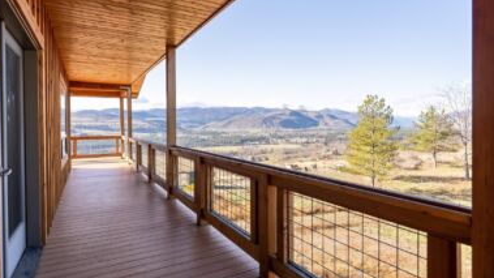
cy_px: 130
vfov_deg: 52.8
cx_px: 244
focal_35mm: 21
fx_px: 279
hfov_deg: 83.0
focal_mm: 19.3
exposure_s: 1/2000
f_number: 5.6
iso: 100
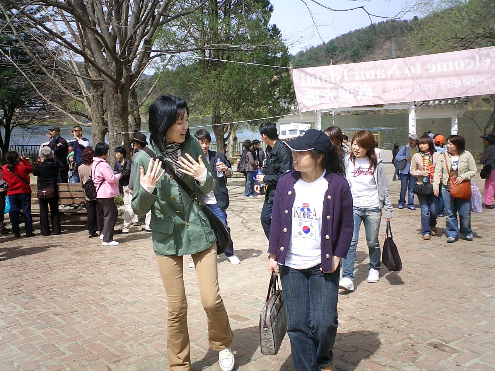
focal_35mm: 37
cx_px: 248
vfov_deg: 38.7
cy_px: 186
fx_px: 529
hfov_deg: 50.1
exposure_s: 1/640
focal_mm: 5.6
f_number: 3.5
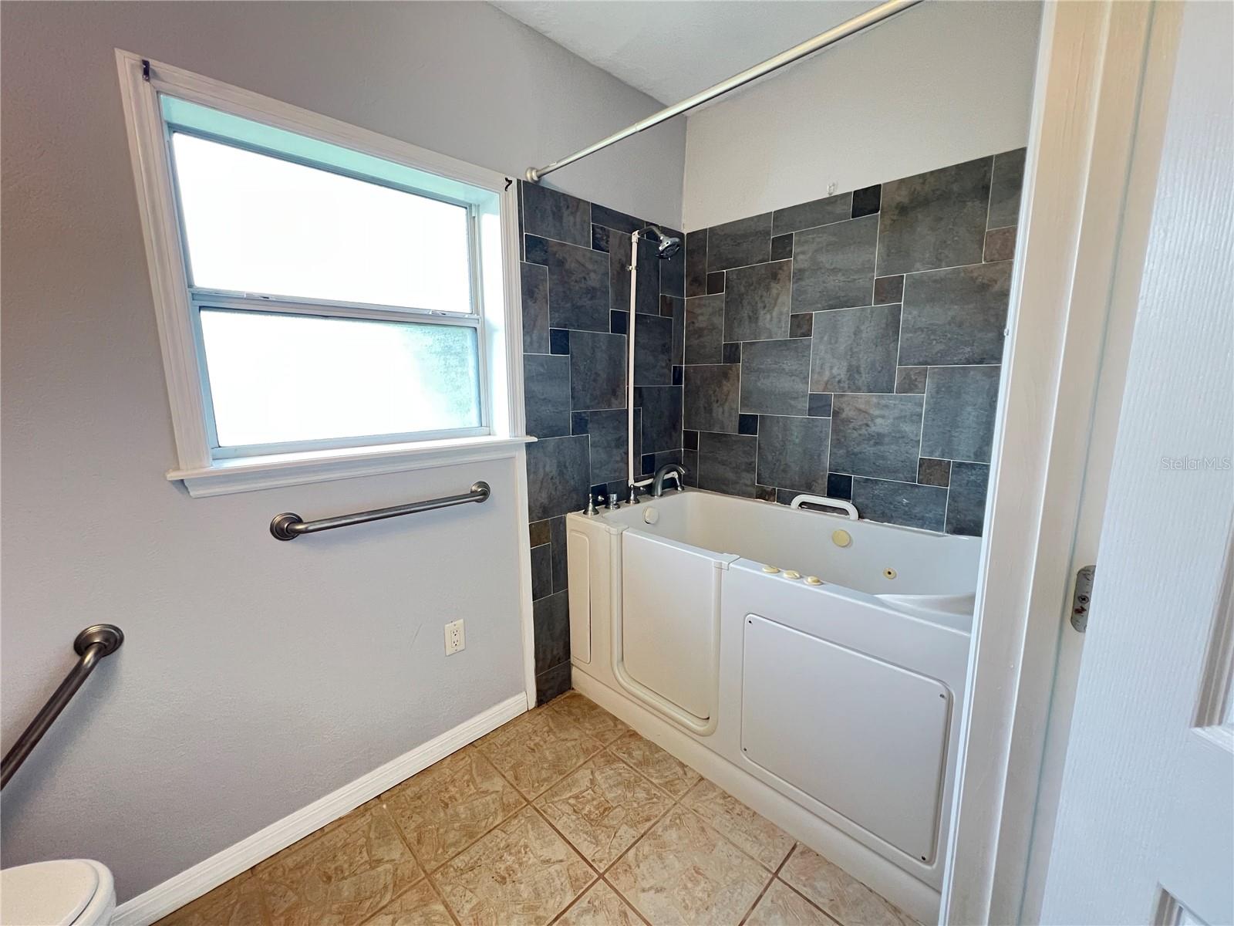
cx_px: 617
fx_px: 463
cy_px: 463
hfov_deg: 106.2
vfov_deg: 89.9
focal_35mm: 13
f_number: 1.8
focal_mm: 1.57
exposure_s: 1/60
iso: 400
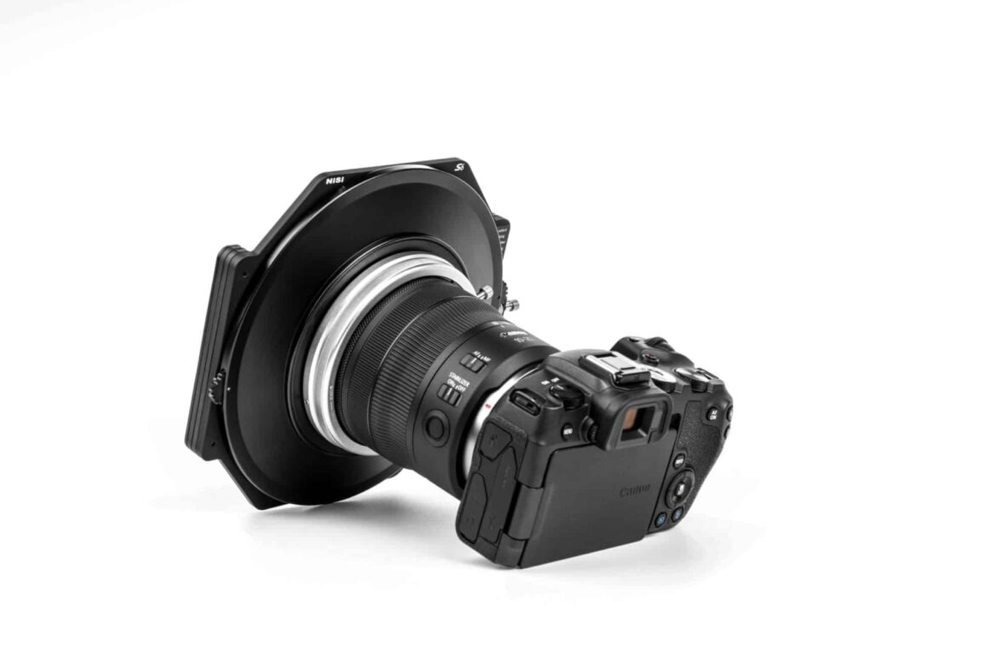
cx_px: 484
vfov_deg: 17.5
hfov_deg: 26.0
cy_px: 330
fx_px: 2138
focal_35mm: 78
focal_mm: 75
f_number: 14
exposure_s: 1/160
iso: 100
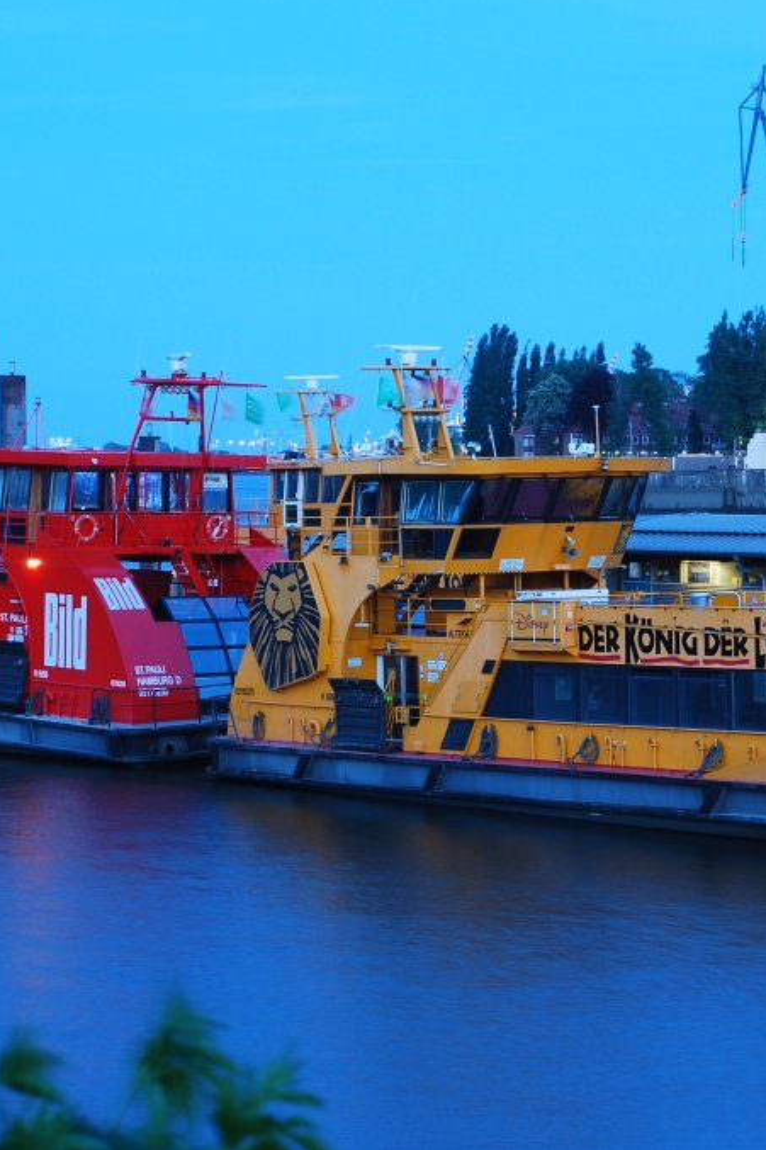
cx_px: 474
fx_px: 3193
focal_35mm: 100
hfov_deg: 13.7
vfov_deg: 20.4
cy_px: 572
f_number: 4.8
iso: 100
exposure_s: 1.5
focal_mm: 44
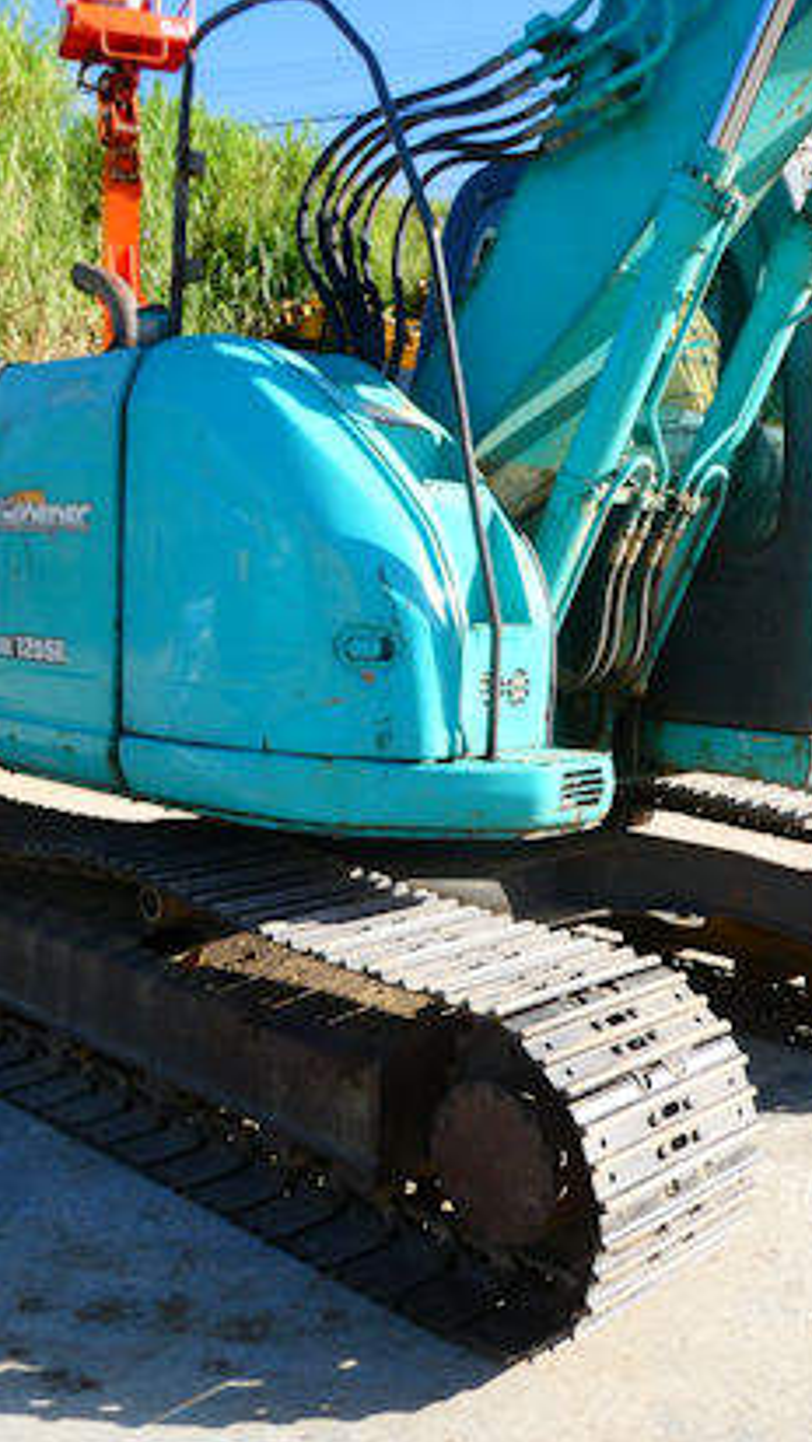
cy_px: 737
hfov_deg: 32.8
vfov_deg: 55.3
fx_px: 1377
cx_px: 457
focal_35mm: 36
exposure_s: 1/640
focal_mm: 4.3
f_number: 3.3
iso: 80
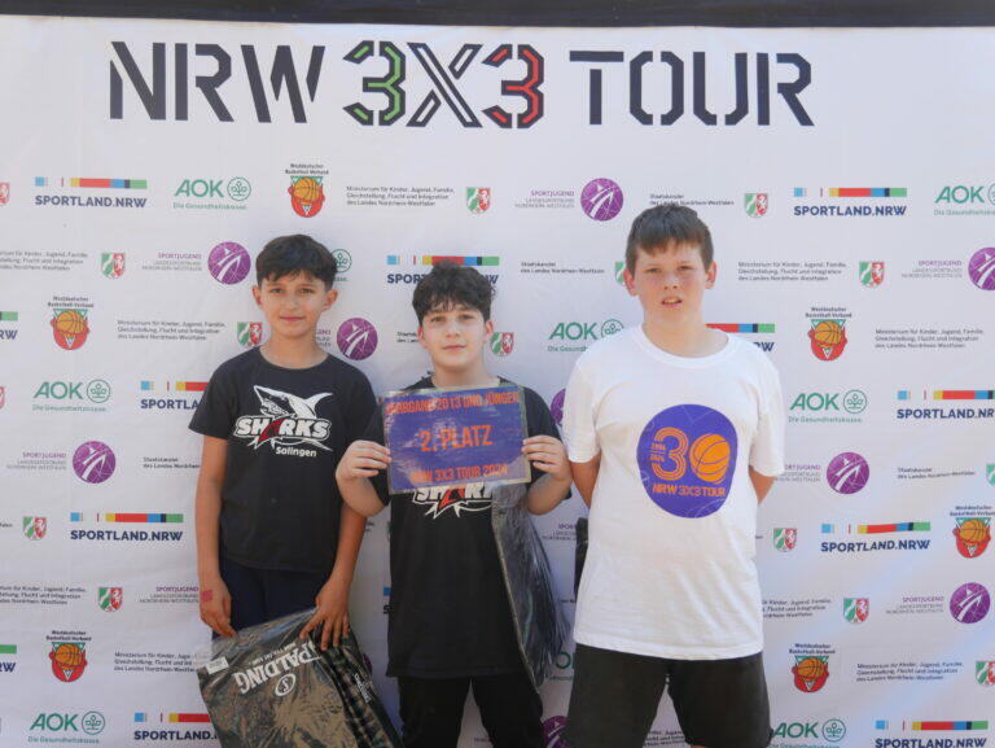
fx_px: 1438
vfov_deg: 29.1
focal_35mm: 50
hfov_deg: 38.2
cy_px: 374
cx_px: 498
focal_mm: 25
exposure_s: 1/200
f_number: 4.5
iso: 200
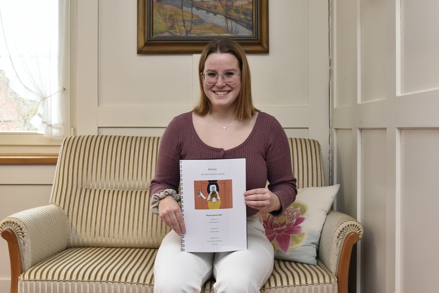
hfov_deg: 44.5
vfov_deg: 30.5
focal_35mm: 44
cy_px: 146
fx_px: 537
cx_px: 220
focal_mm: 44
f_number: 9
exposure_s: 1/60
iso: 2000
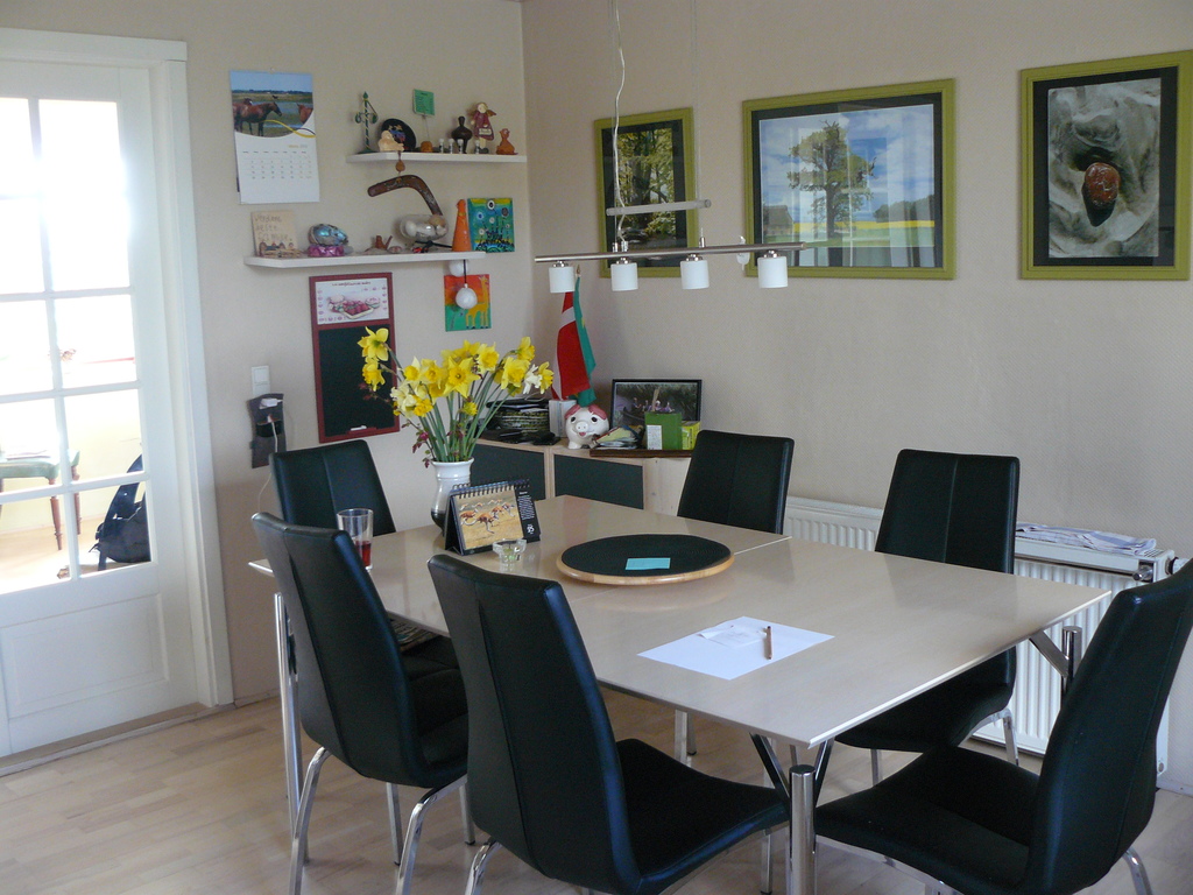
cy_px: 448
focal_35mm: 36
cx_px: 596
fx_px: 1241
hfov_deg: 51.4
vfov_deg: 39.7
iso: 200
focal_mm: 6
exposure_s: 1/13
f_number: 2.8
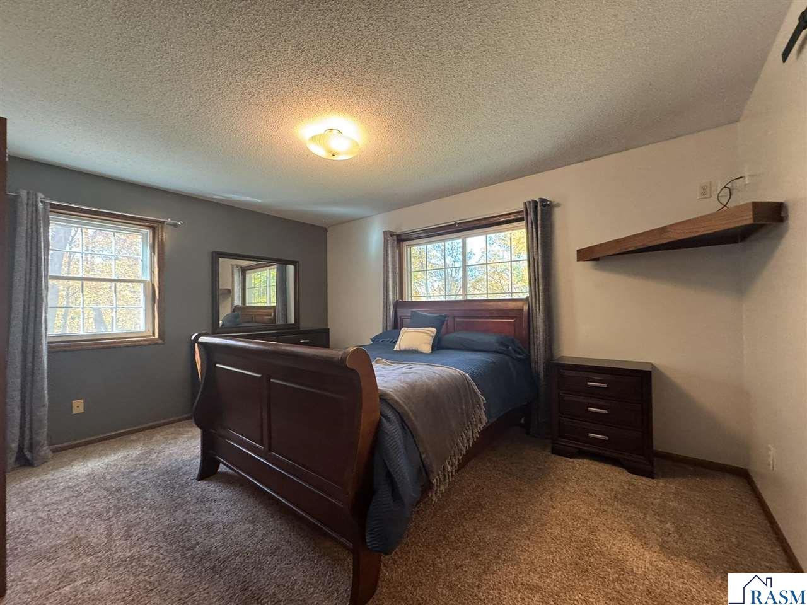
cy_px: 302
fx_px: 326
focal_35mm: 14
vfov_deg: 85.7
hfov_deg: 102.1
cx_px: 404
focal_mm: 2.22
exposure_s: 1/60
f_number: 2.2
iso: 320
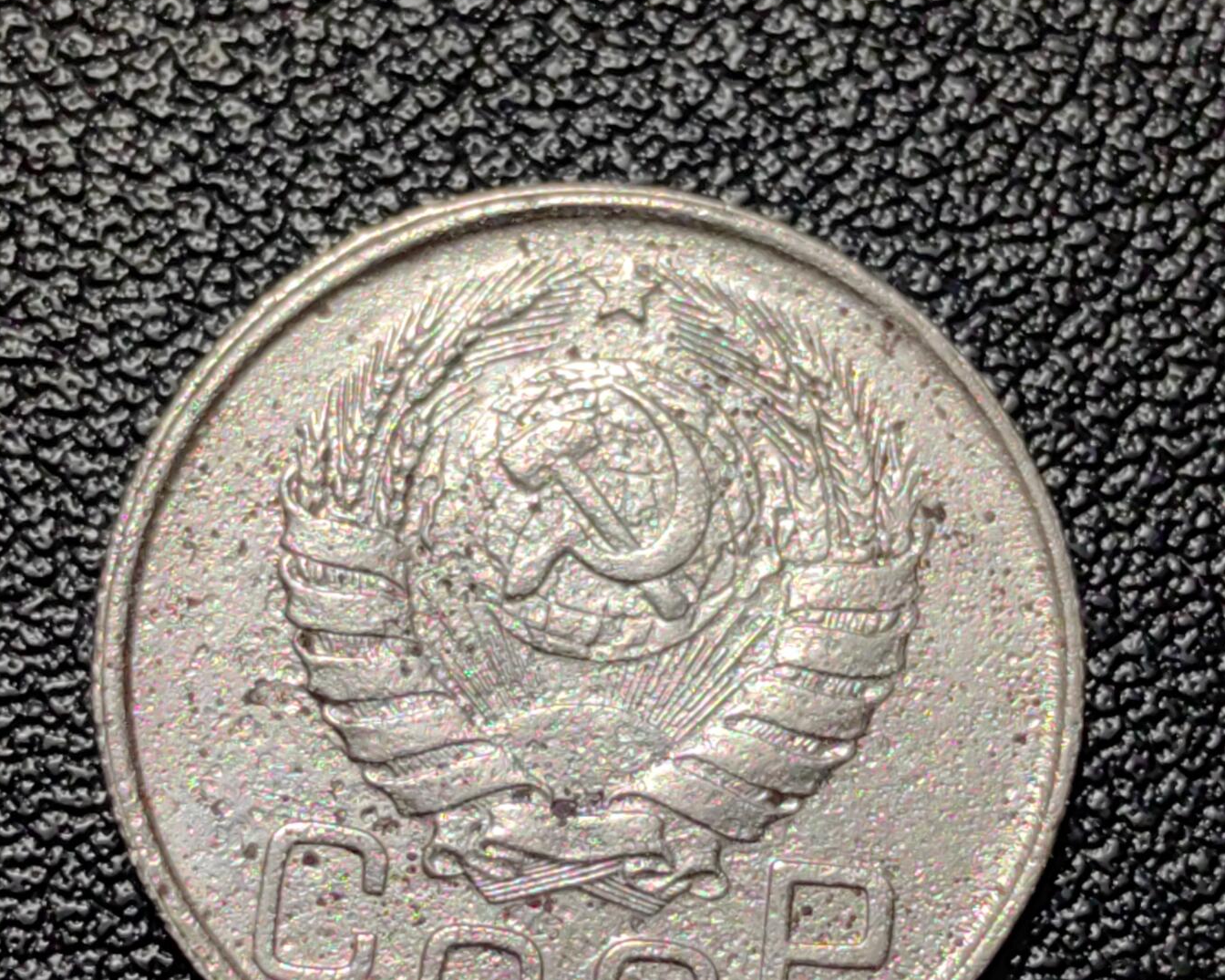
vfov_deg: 12.9
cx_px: 612
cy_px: 646
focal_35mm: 119
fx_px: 4314
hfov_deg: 16.2
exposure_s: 1/222
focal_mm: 5.75
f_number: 2
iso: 50
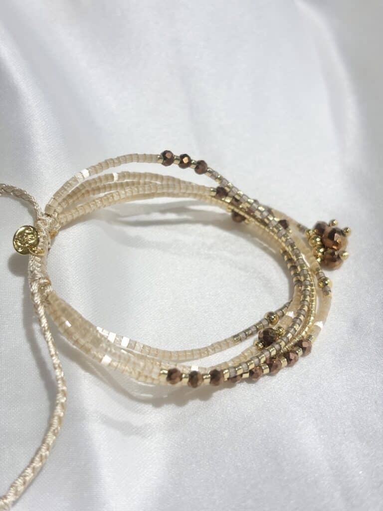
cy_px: 256
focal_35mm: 52
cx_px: 192
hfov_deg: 28.0
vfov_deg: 36.8
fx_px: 767
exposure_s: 1/361
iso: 32
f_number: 1.6
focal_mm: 5.96
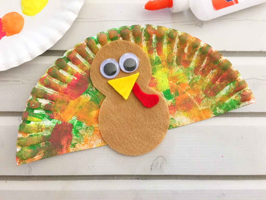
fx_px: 223
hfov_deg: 61.7
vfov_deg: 48.2
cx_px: 133
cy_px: 100
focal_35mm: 29
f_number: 2.2
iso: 64
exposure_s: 1/15
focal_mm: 4.15
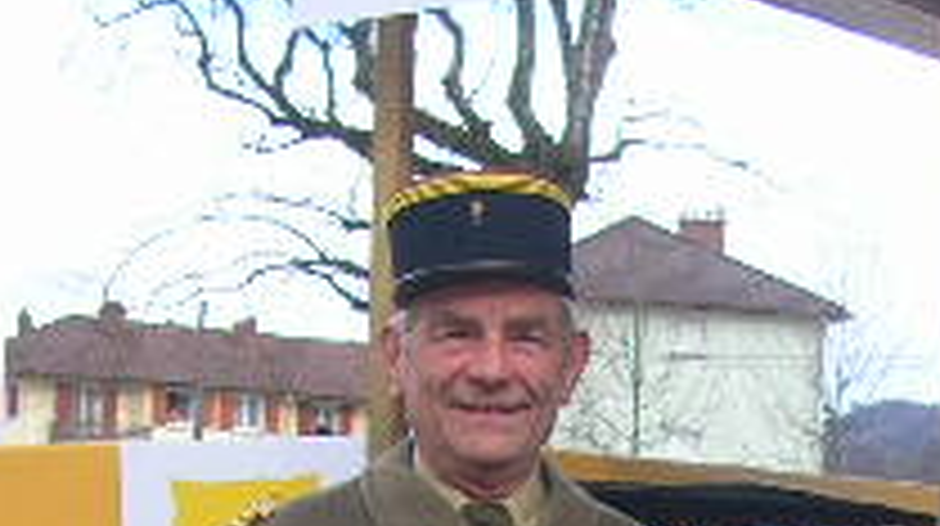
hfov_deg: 18.1
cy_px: 1056
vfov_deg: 9.6
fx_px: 2913
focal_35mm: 117
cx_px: 778
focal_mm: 5.8
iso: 50
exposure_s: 1/158
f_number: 2.8
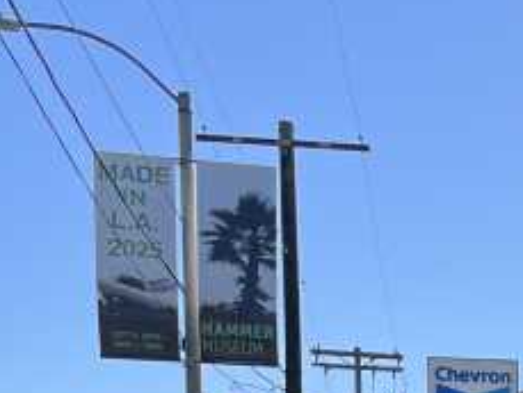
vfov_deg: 10.6
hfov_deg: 13.7
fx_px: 1890
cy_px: 856
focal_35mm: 125
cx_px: 996
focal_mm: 5.1
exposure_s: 1/2632
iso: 50
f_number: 1.6
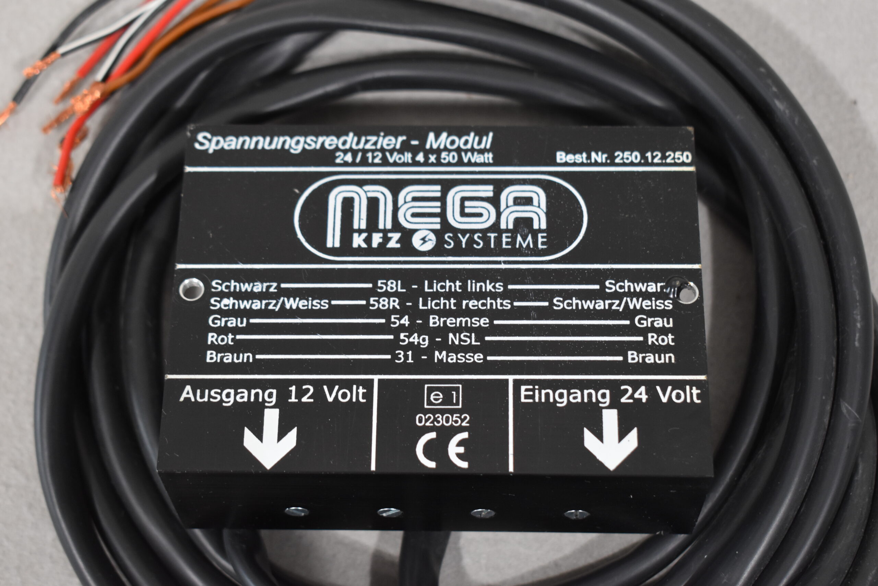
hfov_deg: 28.1
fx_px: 1756
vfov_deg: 18.9
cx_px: 439
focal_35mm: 72
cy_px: 293
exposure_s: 1/125
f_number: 5.3
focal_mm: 48
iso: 1100
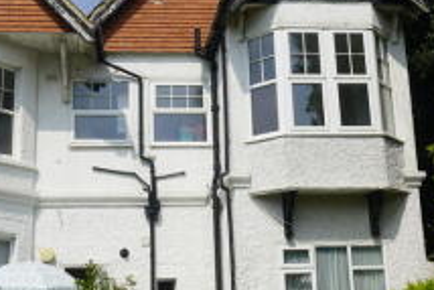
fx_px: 724
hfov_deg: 33.2
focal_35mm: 60
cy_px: 147
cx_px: 164
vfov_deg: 22.7
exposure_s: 1/60
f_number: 20
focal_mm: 27
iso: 100
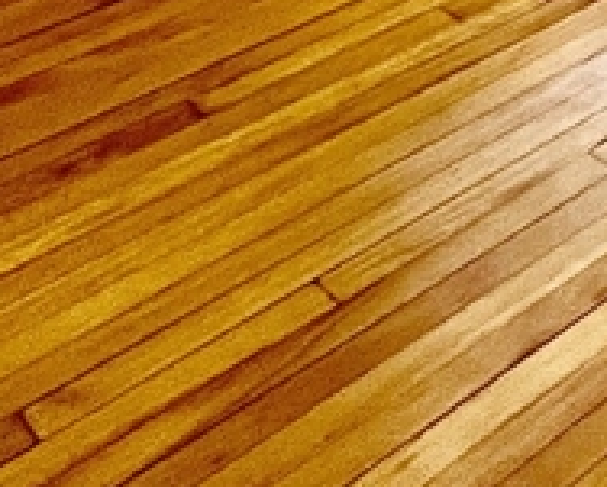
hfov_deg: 16.6
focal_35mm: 69
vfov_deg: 13.8
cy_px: -745
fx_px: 1242
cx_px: 1340
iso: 160
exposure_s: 1/60
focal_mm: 1.57
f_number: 1.8
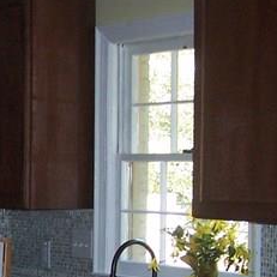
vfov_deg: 11.6
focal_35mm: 149
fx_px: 1349
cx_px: -78
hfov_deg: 11.4
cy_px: 257
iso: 140
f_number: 2.8
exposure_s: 1/60
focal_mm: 6.3
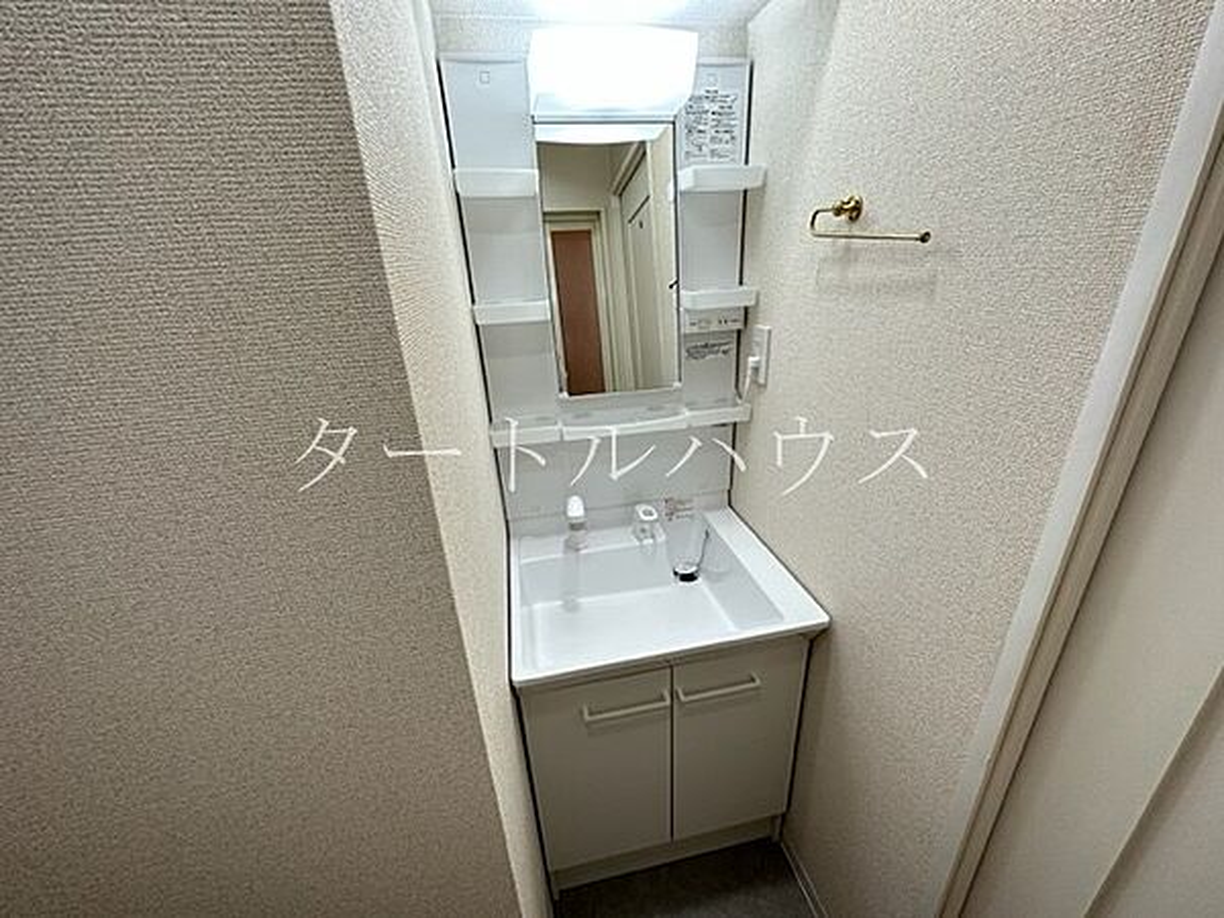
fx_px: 495
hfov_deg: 102.1
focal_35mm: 14
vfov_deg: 85.7
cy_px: 459
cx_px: 612
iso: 250
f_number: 2.2
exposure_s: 1/120
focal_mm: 2.22
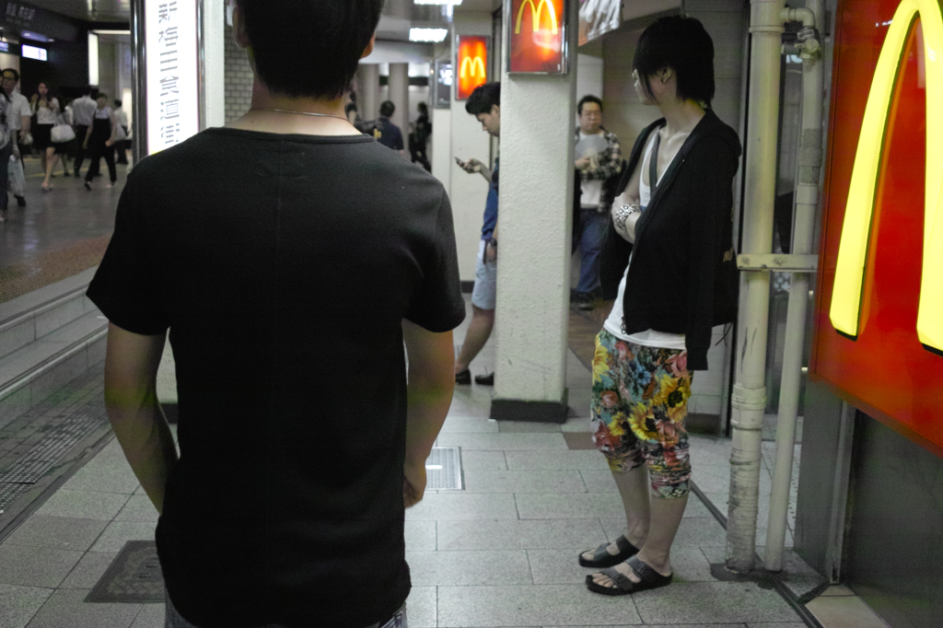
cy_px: 314
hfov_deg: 47.4
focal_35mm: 41
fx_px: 1074
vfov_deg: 32.6
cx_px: 472
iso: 800
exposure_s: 1/250
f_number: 2.8
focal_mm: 24.2
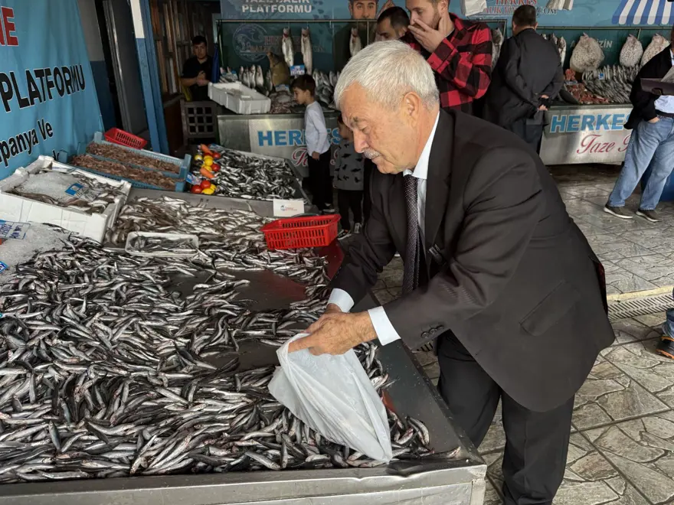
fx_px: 467
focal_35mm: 24
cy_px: 252
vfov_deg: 56.8
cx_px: 337
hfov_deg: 71.6
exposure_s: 1/108
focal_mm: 6.76
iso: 200
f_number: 1.78
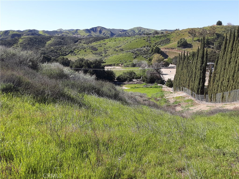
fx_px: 186
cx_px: 120
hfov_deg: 65.3
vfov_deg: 51.4
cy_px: 90
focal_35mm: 27
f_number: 1.9
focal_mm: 2.91
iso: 40
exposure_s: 1/1044
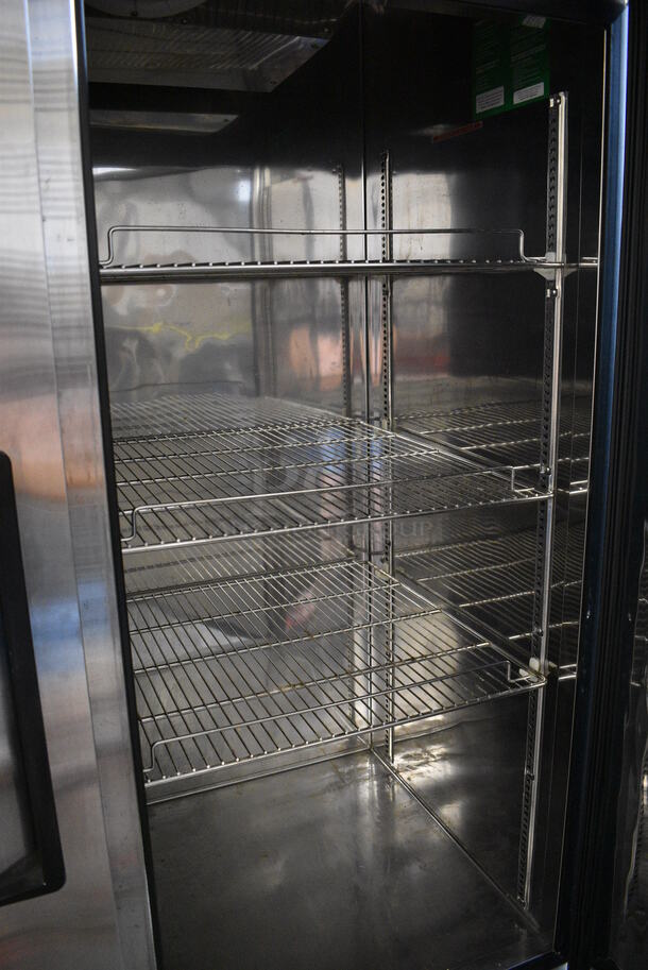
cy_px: 485
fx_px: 809
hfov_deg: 43.7
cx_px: 324
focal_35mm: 30
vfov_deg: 61.9
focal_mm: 20
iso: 4000
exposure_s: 1/125
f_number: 3.5
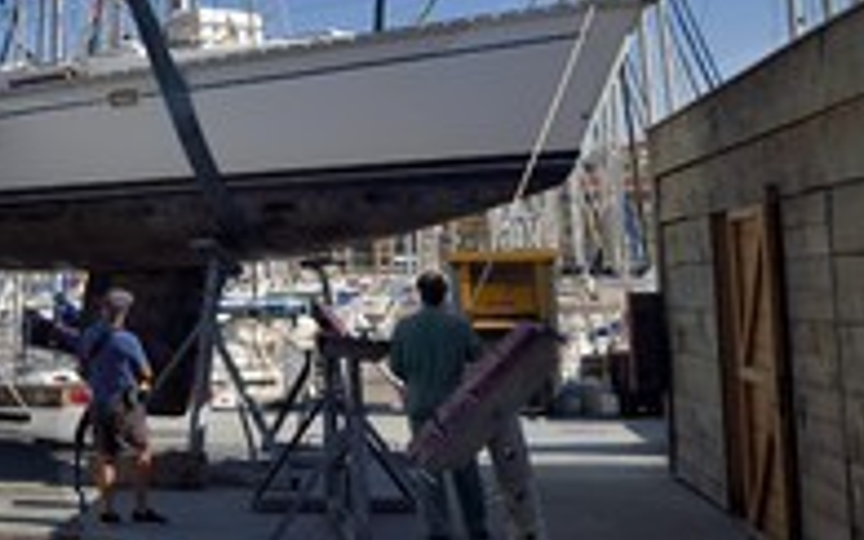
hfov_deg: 29.0
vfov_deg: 19.5
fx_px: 1555
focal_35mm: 66
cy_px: 102
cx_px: -9
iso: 200
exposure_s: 1/320
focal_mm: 30
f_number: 13
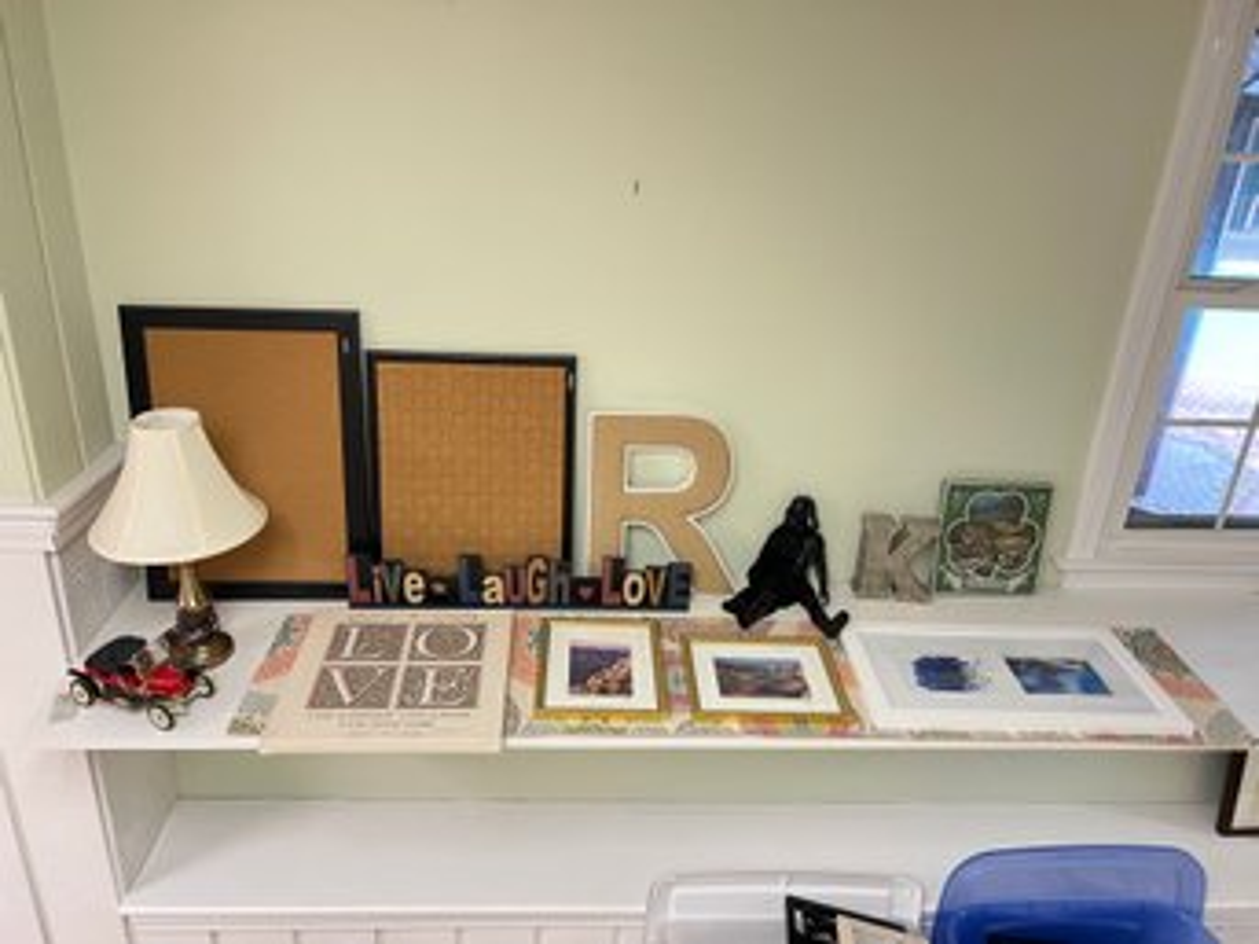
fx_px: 945
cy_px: 472
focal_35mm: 26
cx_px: 630
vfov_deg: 53.0
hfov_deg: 67.3
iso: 320
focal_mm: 5.7
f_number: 1.5
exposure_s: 1/60
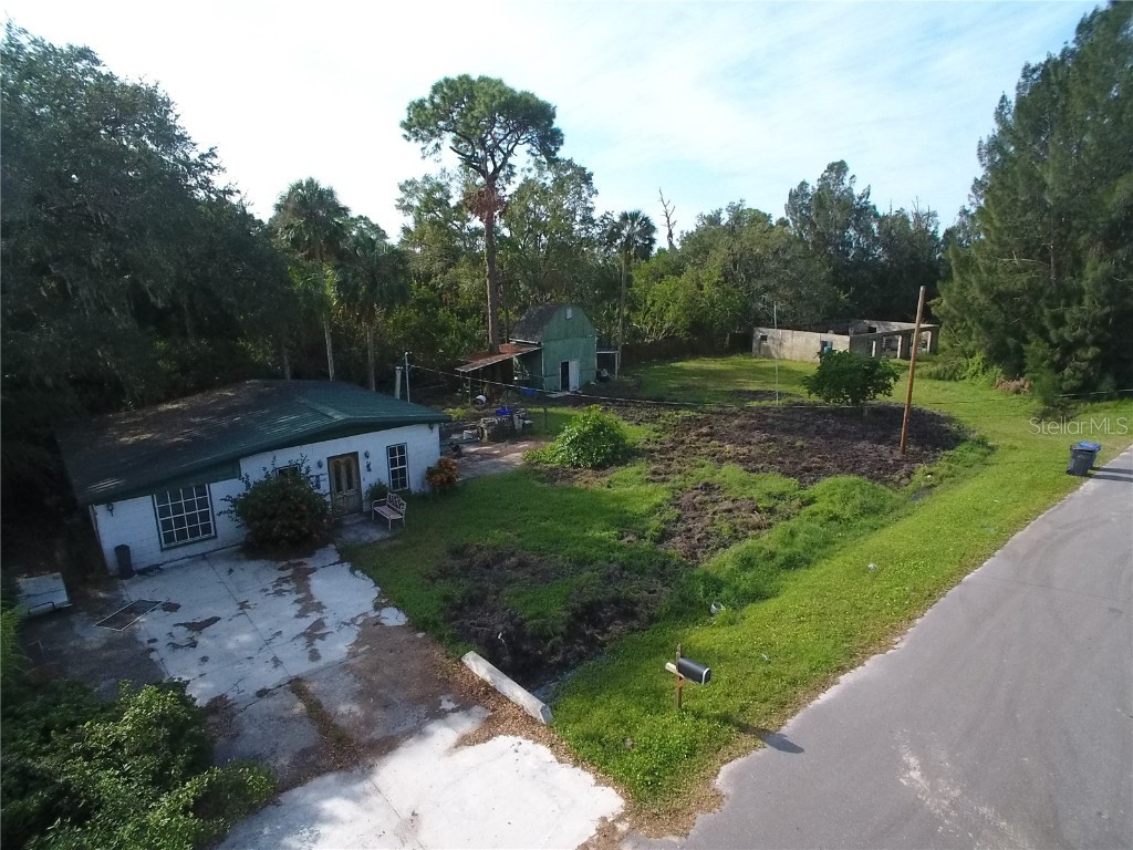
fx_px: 655
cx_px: 566
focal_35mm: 20
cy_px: 425
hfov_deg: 81.7
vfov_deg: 66.0
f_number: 2.8
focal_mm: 3.61
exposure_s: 1/6410
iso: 1600
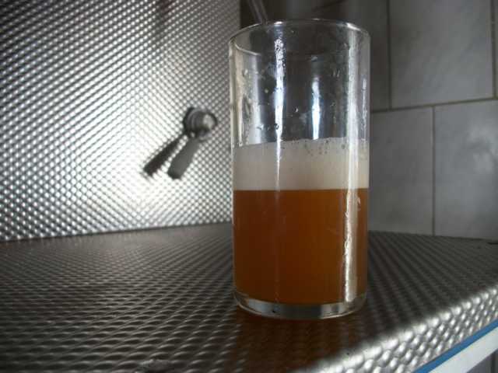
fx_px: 446
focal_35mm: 31
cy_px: 186
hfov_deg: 58.4
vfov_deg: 45.4
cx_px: 249
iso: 97
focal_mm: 5.7
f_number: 2.9
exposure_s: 1/40
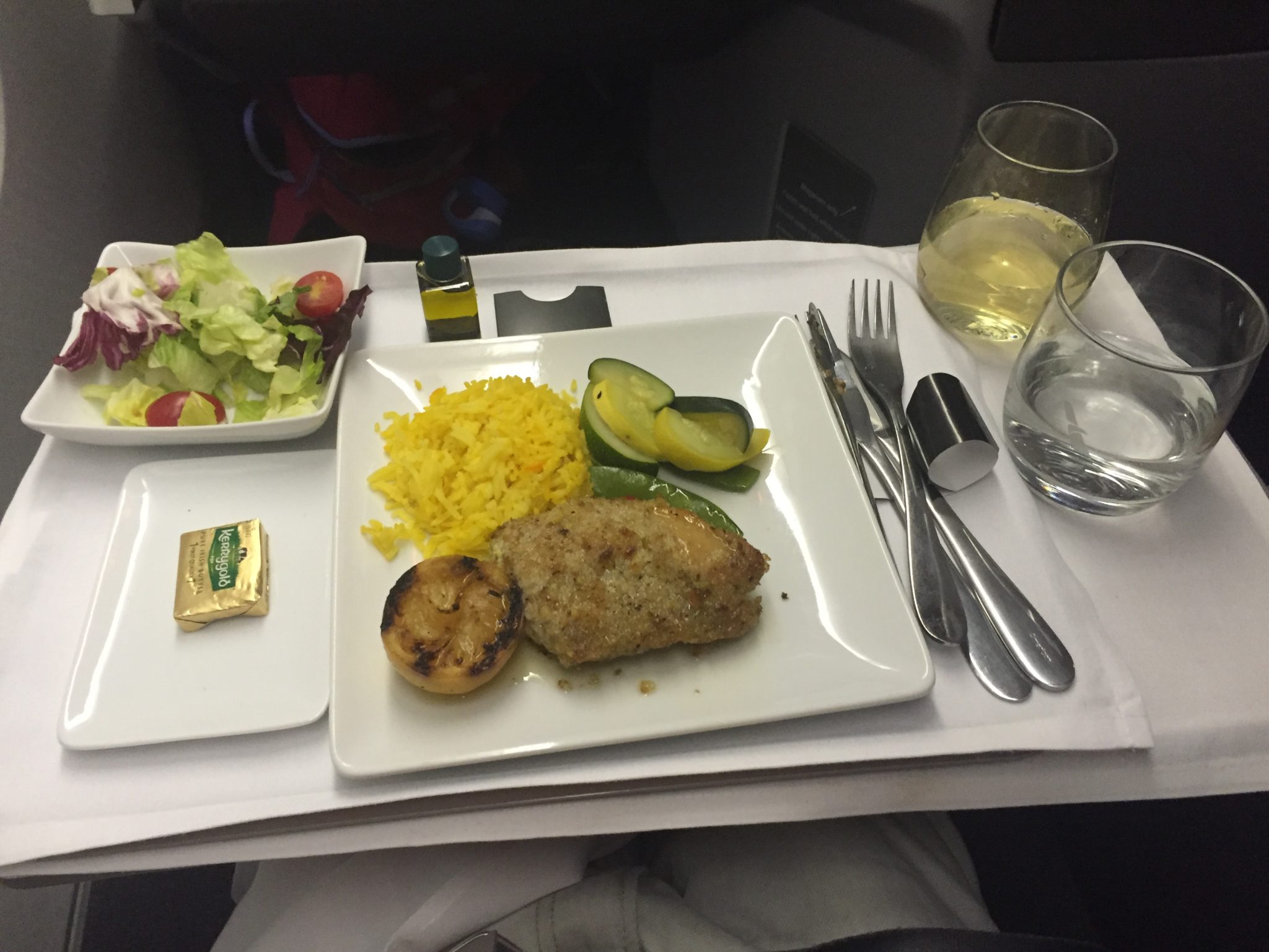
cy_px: 476
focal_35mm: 29
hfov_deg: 61.7
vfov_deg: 48.2
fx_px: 1063
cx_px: 634
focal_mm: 4.15
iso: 250
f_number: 2.2
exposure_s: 1/24
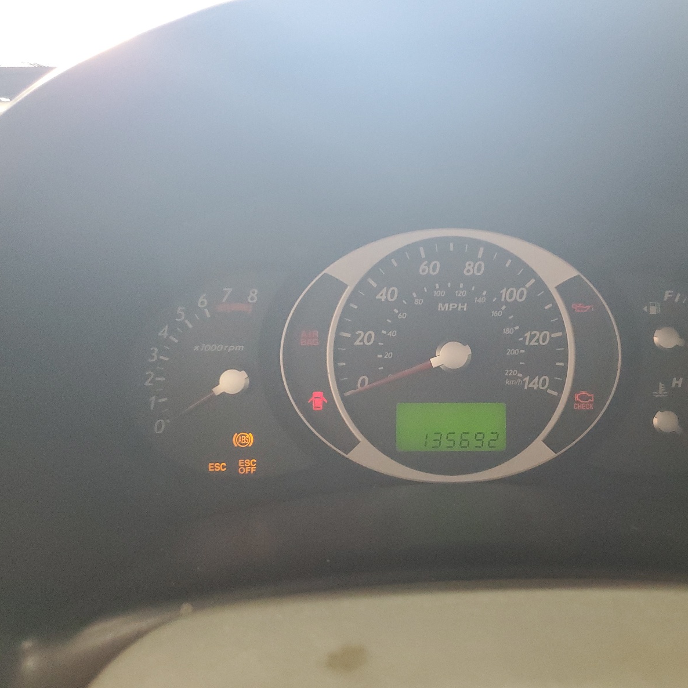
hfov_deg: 51.9
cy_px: 346
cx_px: 438
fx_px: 697
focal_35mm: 31
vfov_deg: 52.5
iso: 401
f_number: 1.5
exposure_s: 1/60.2
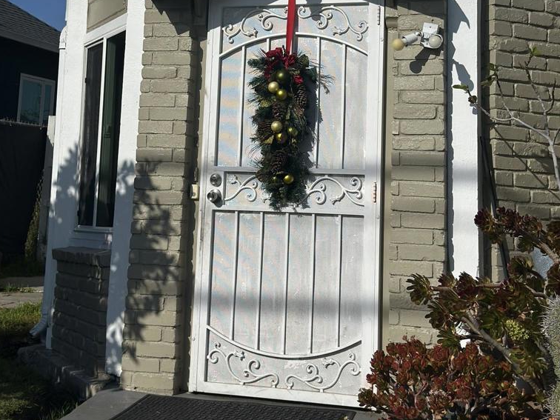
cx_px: 276
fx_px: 1052
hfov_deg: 29.8
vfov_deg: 22.1
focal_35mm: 65
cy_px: 50
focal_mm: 6.86
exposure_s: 1/23256
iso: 64
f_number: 1.78
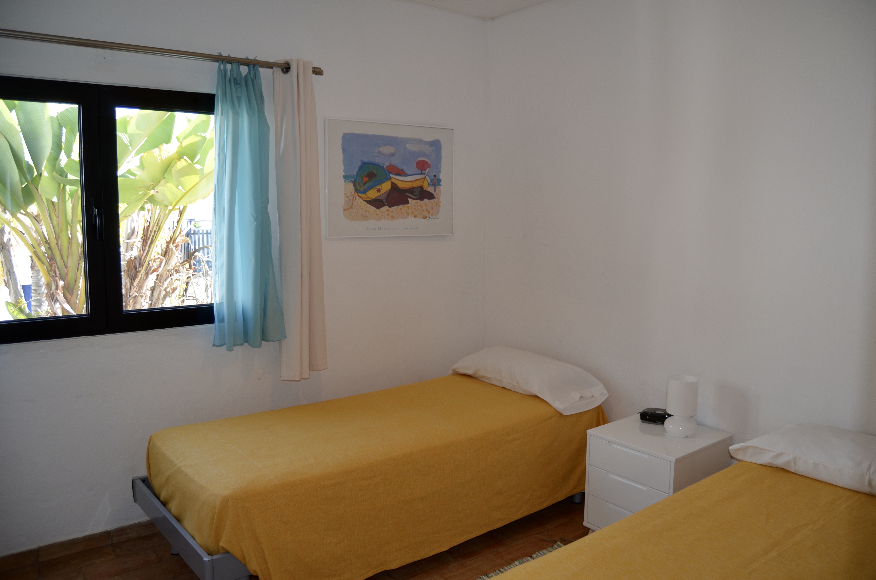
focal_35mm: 27
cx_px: 438
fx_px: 656
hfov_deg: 67.5
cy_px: 290
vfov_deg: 47.7
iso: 200
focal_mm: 18
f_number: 3.5
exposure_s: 1/160
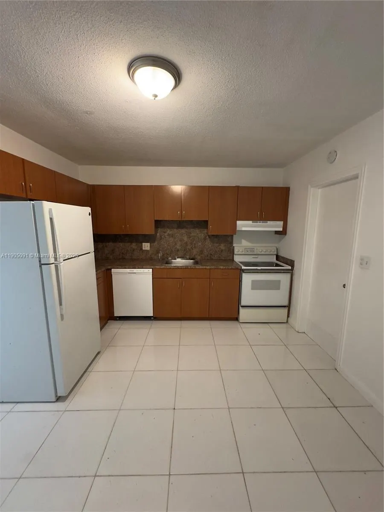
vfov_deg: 102.1
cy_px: 256
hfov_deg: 85.7
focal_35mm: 14
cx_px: 192
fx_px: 207
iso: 640
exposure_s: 1/60
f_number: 2.2
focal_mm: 2.22
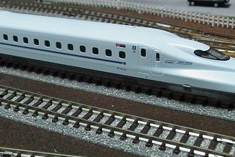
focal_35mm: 62
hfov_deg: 32.4
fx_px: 405
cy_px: 54
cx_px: 115
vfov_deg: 21.8
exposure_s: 1/125
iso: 2500
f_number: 3.9
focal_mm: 7.3
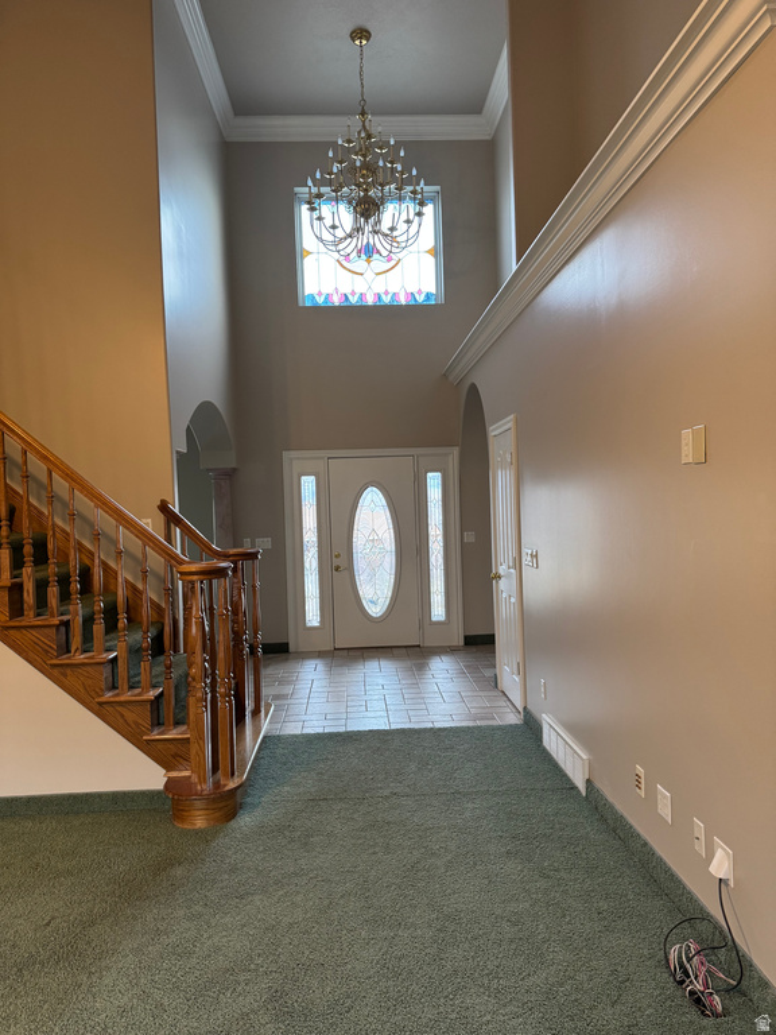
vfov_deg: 71.6
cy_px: 518
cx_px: 388
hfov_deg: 56.8
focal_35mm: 24
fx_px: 717
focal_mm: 6.76
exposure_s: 1/60
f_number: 1.78
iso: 250
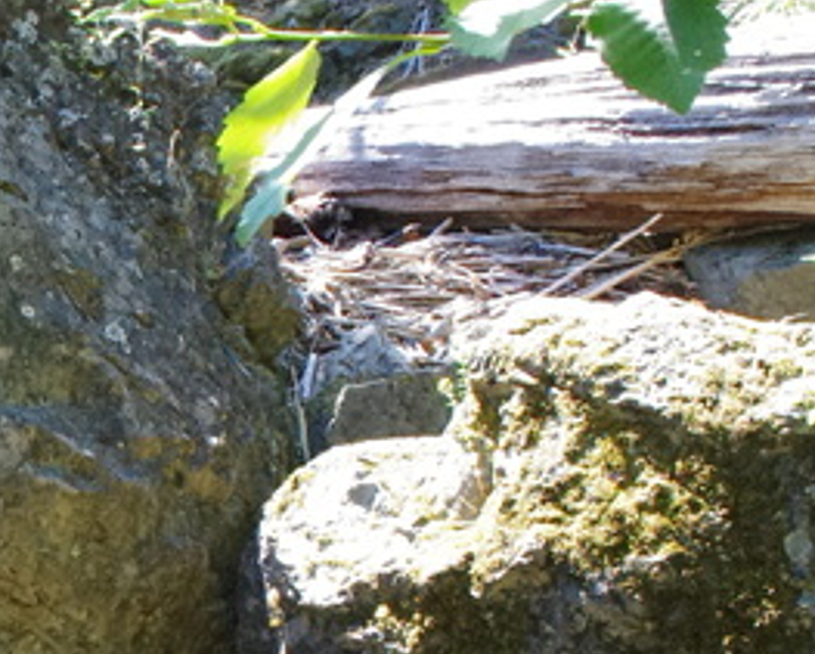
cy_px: 569
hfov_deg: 22.3
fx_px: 1859
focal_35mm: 77
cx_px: -223
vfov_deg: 19.6
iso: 6400
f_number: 11
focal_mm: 18
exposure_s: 1/320
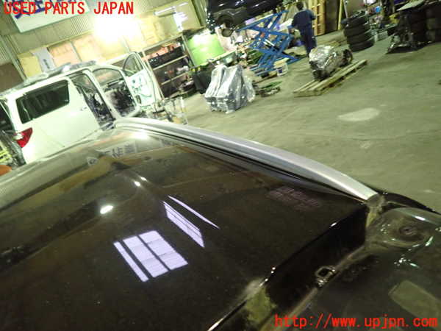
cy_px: 166
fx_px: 318
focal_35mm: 25
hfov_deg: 69.4
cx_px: 220
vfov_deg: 54.9
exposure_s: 1/25
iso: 800
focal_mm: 4.5
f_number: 2
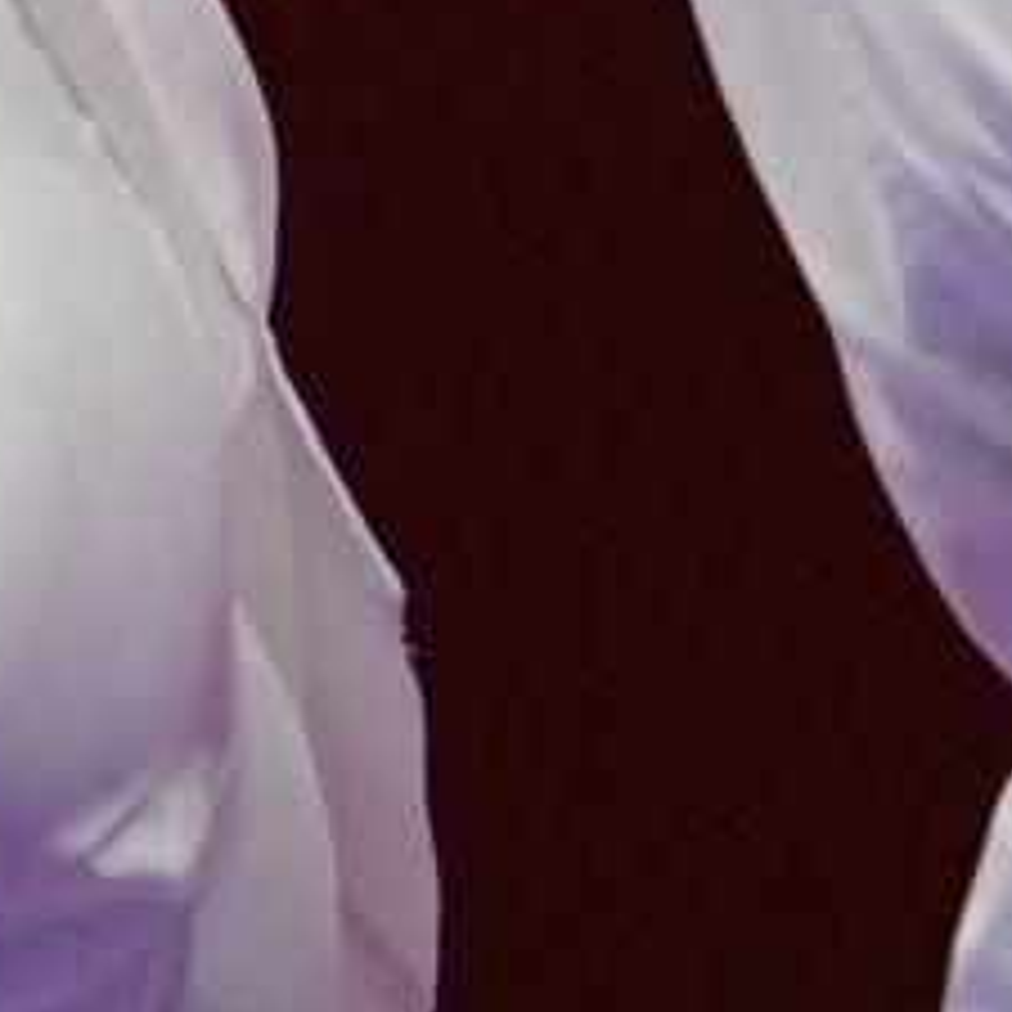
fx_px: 94398
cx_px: -625
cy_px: -1246
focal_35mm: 2854
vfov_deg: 0.6
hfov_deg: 0.6
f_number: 4
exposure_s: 1/1000
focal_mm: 280
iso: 2500
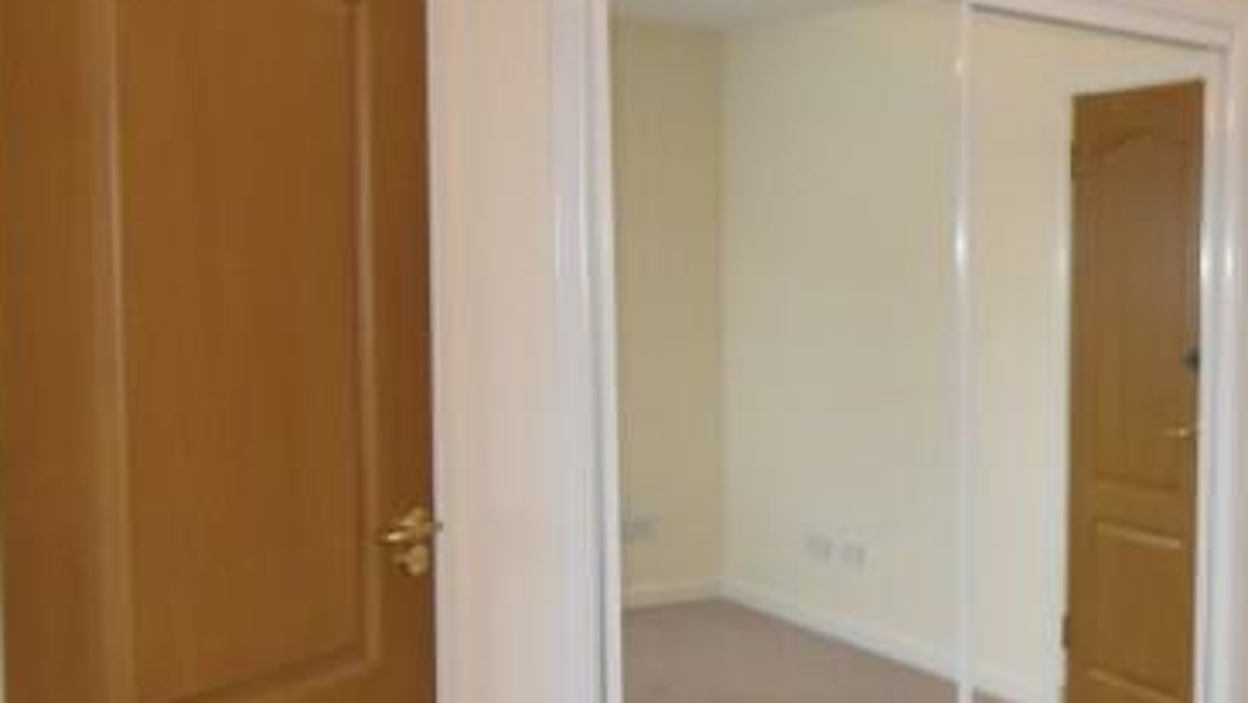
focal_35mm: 44
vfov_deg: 27.1
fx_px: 1456
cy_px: 350
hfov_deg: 36.9
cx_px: 1453
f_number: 4.5
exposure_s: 1/60
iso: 640
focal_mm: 10
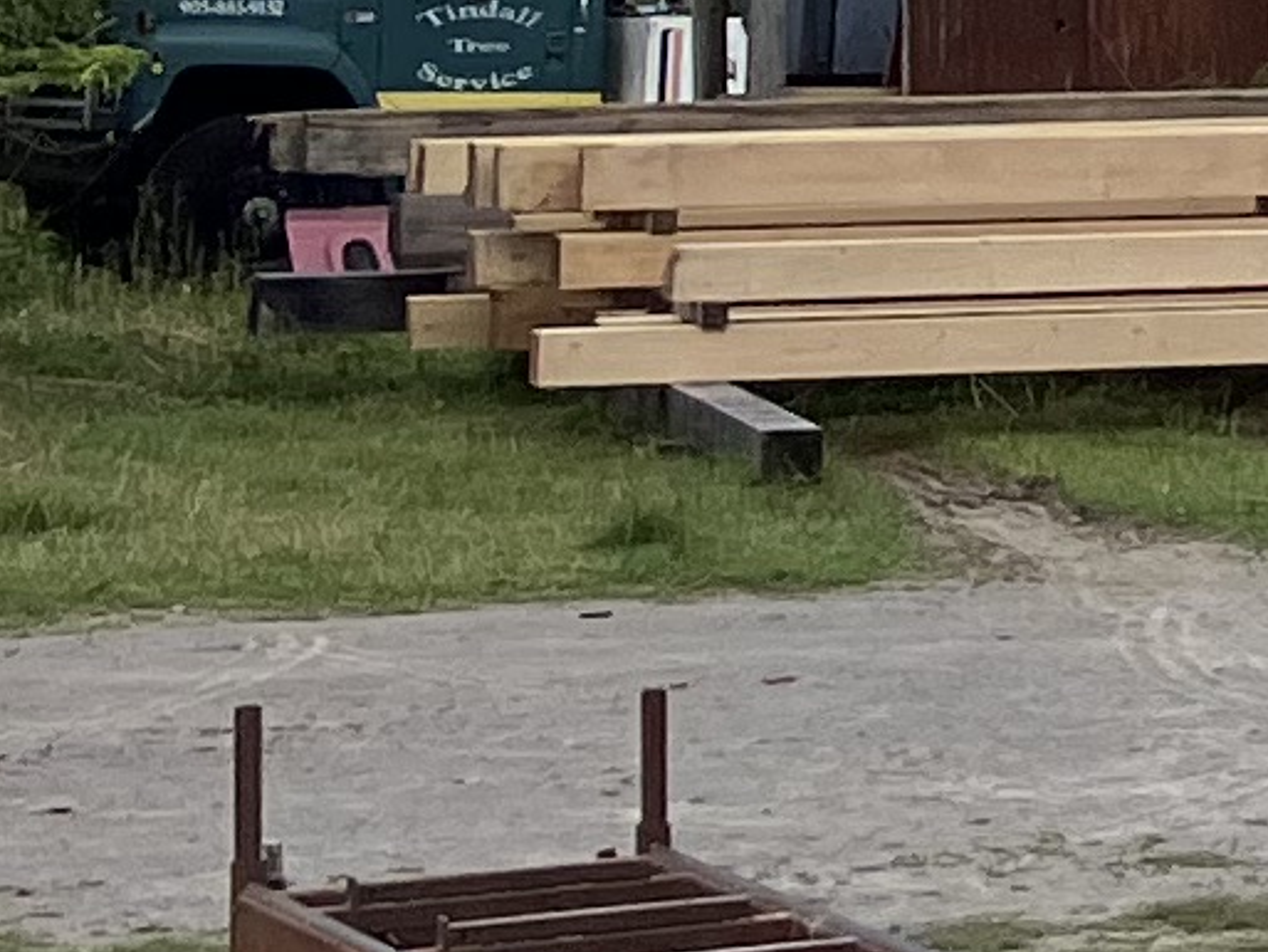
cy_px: -381
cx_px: 4775
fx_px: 8061
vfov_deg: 6.7
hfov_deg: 7.1
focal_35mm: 220
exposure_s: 1/2433
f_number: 1.8
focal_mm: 3.99
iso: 32
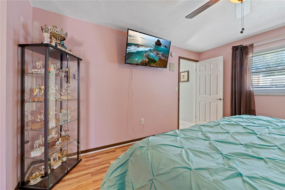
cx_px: 142
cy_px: 95
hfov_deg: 104.3
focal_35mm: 14
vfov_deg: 81.2
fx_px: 111
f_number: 11
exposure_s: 1.6
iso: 200
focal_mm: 14
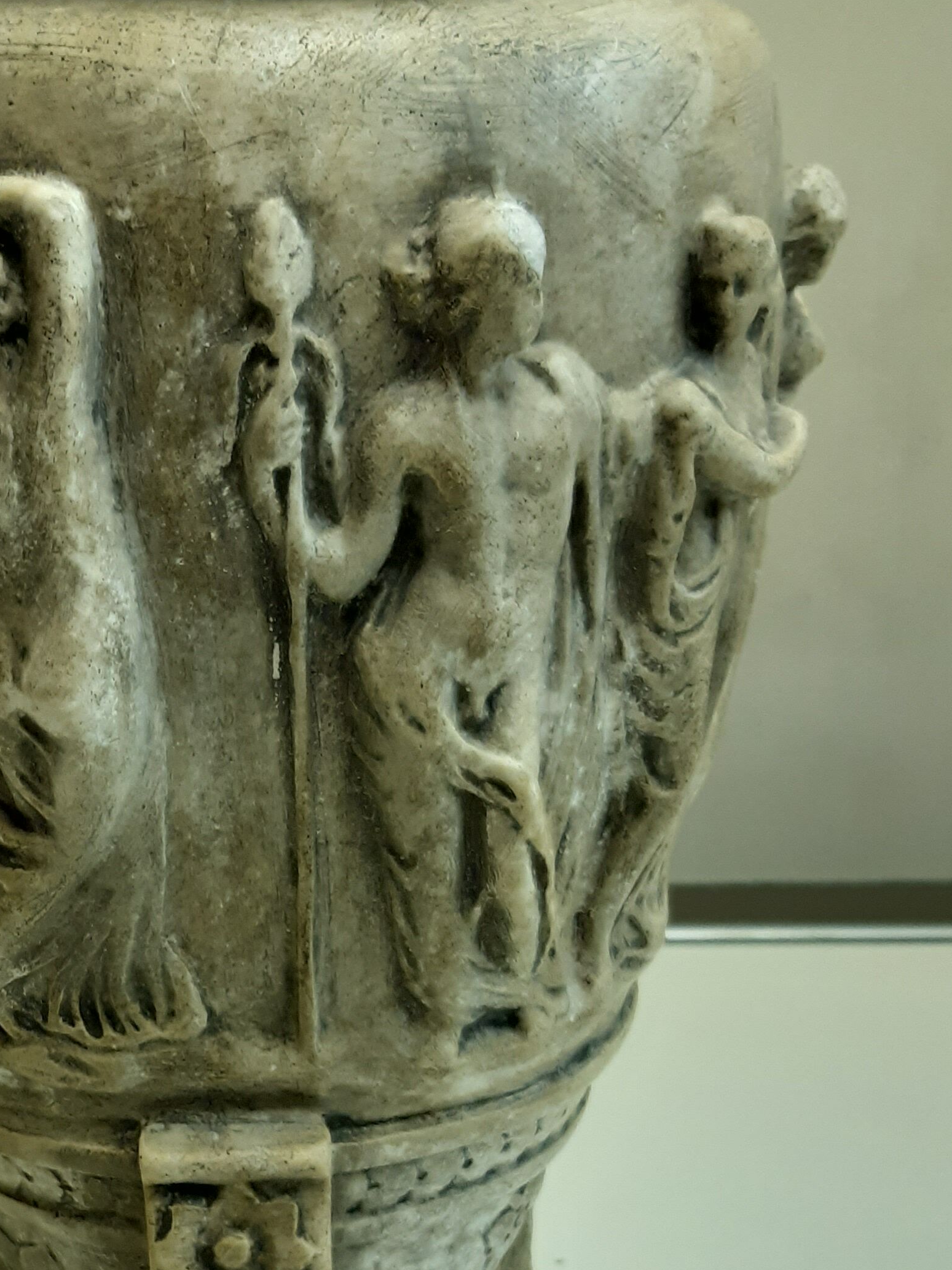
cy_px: 972
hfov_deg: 24.9
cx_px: 243
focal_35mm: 58
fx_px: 2127
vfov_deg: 32.5
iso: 125
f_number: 1.7
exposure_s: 1/50
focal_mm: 3.92
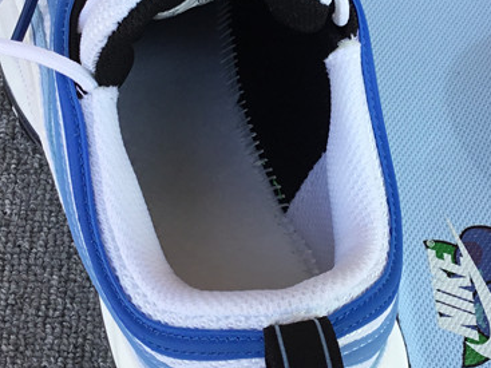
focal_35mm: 76
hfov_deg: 25.6
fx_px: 1078
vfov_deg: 19.3
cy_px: 102
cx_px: 318
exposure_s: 1/237
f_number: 2.4
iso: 25
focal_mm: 3.3
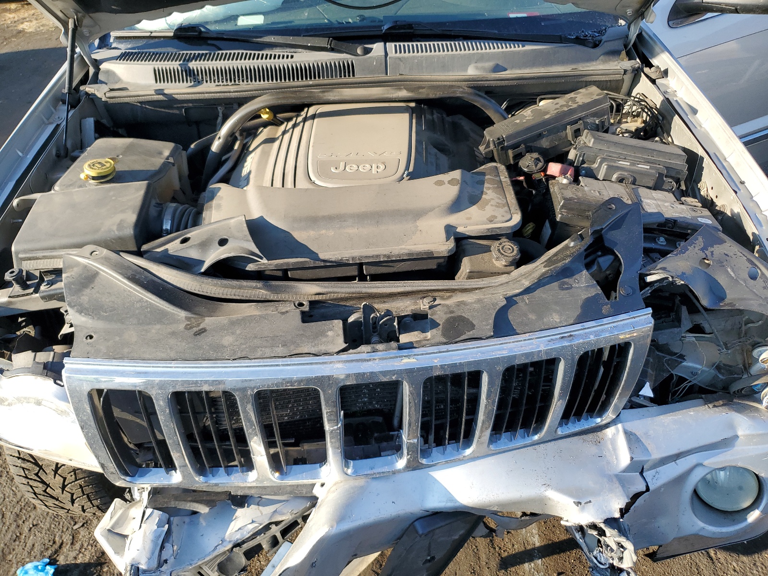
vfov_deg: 53.1
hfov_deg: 67.3
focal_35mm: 26
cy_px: 288
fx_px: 577
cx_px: 384
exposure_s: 1/714
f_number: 1.5
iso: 50
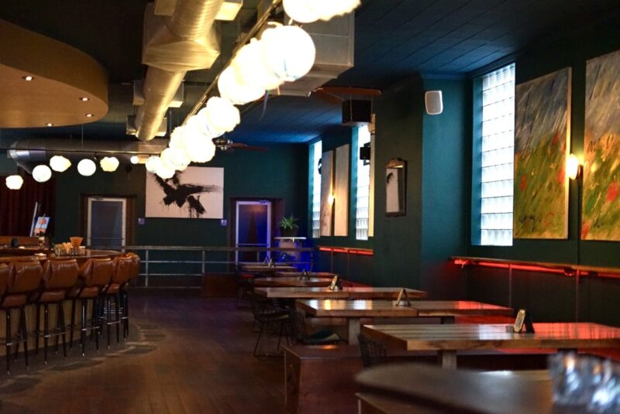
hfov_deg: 39.6
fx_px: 862
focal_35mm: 50
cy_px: 207
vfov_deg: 27.0
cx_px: 310
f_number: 2
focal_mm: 50
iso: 5000
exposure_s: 1/160
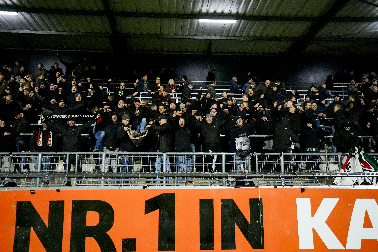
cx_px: 189
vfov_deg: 41.1
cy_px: 126
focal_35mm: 32
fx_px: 336
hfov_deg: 58.7
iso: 12800
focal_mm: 32
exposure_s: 1/2000
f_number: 2.8
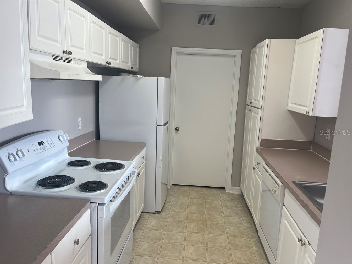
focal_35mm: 26
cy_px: 132
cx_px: 176
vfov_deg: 53.1
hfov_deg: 67.3
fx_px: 264
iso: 64
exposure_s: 1/120
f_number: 1.6
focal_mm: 5.1
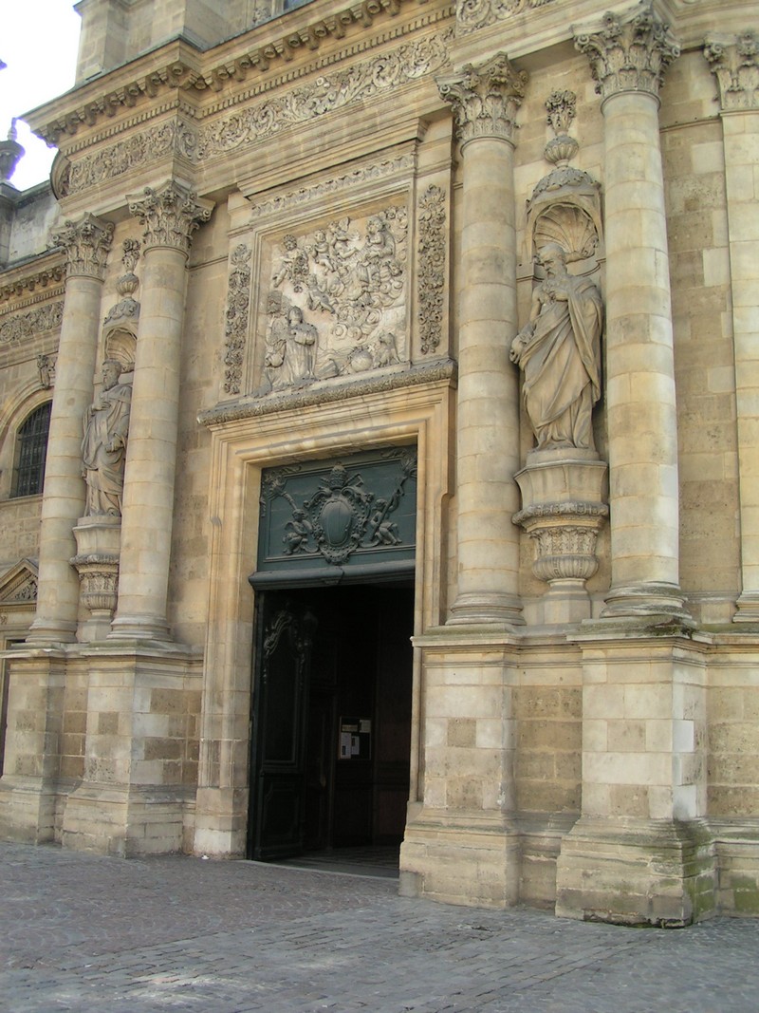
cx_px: 380
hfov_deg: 37.7
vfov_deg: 49.0
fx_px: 1111
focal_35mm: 38
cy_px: 506
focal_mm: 5.8
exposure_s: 1/100
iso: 50
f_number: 4.5
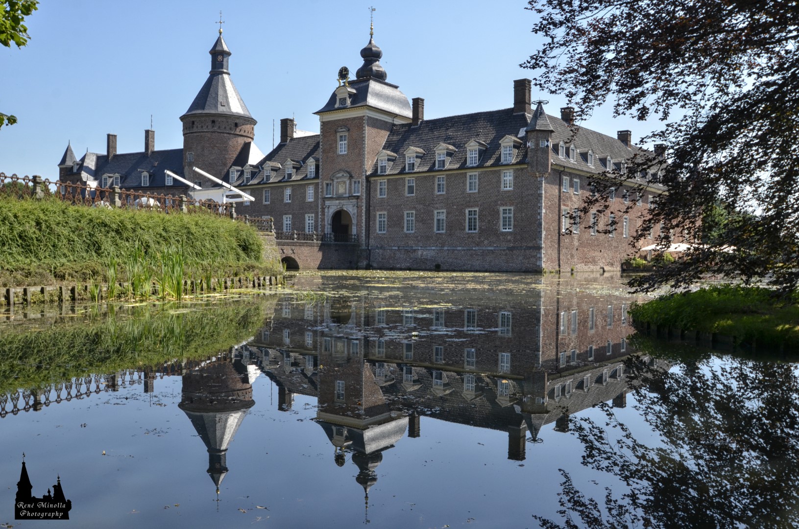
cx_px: 400
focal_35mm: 32
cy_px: 264
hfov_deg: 59.6
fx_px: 698
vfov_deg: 41.5
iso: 200
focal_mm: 21
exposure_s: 1/320
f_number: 9
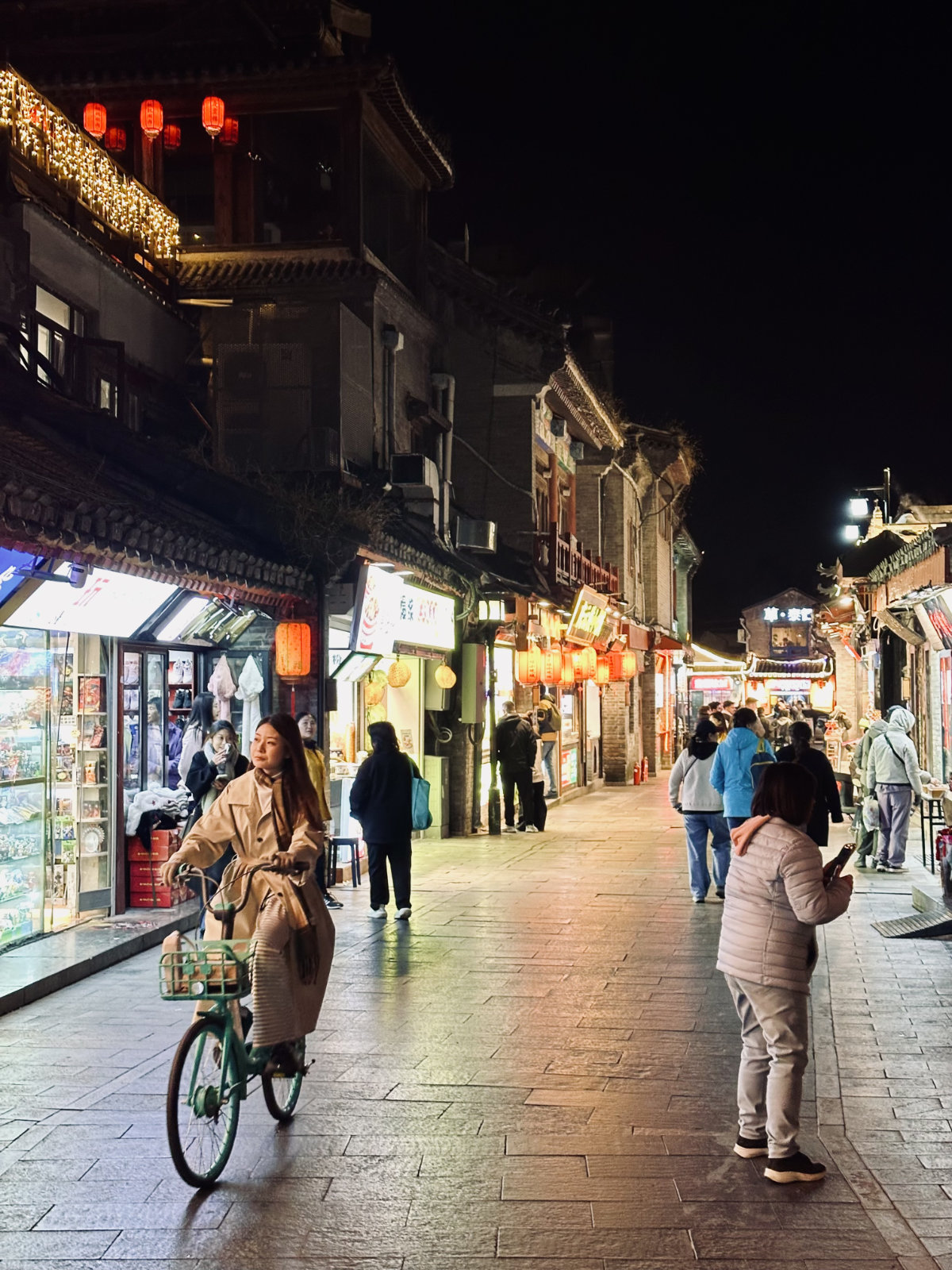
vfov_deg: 39.7
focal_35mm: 48
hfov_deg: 30.3
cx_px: 476
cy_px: 635
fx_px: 1760
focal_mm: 6.9
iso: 250
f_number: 1.8
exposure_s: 1/50
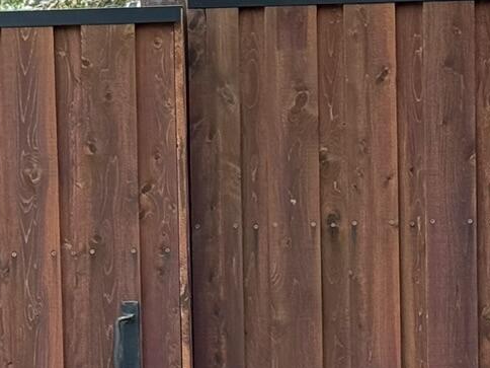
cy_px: 397
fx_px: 2874
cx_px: 178
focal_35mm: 203
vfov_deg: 7.3
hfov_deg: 9.7
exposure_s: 1/685
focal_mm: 6.76
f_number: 1.78
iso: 64
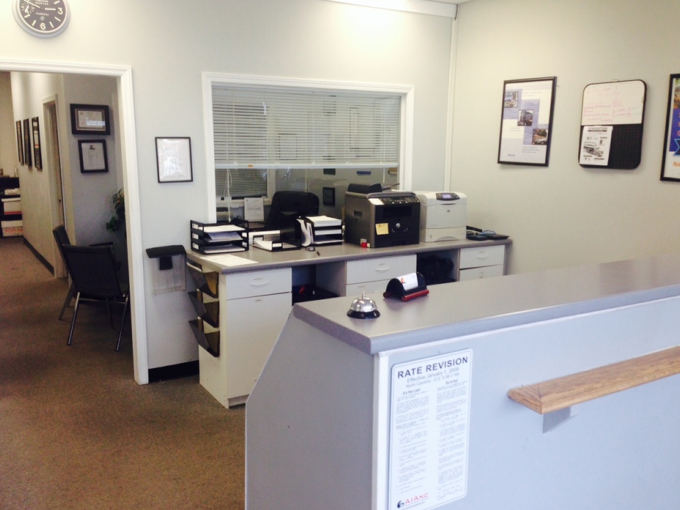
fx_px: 668
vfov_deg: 41.8
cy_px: 262
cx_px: 337
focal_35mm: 34
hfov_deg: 54.0
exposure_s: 1/40
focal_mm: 4.12
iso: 50
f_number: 2.4
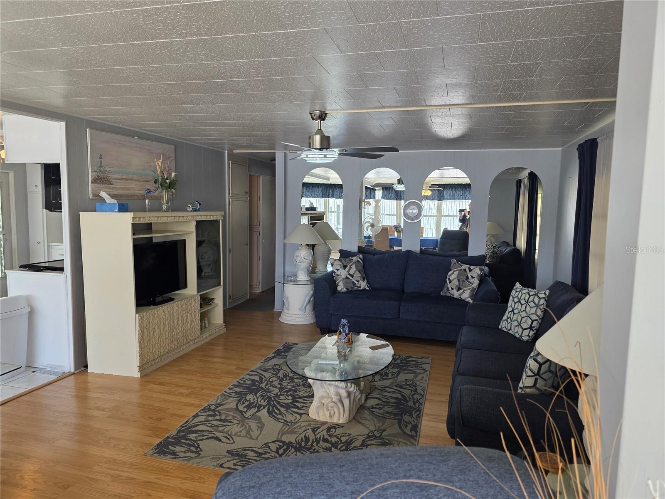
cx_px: 332
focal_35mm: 23
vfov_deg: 58.9
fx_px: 442
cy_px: 250
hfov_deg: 73.9
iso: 100
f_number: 1.7
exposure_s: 1/180
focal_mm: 6.3
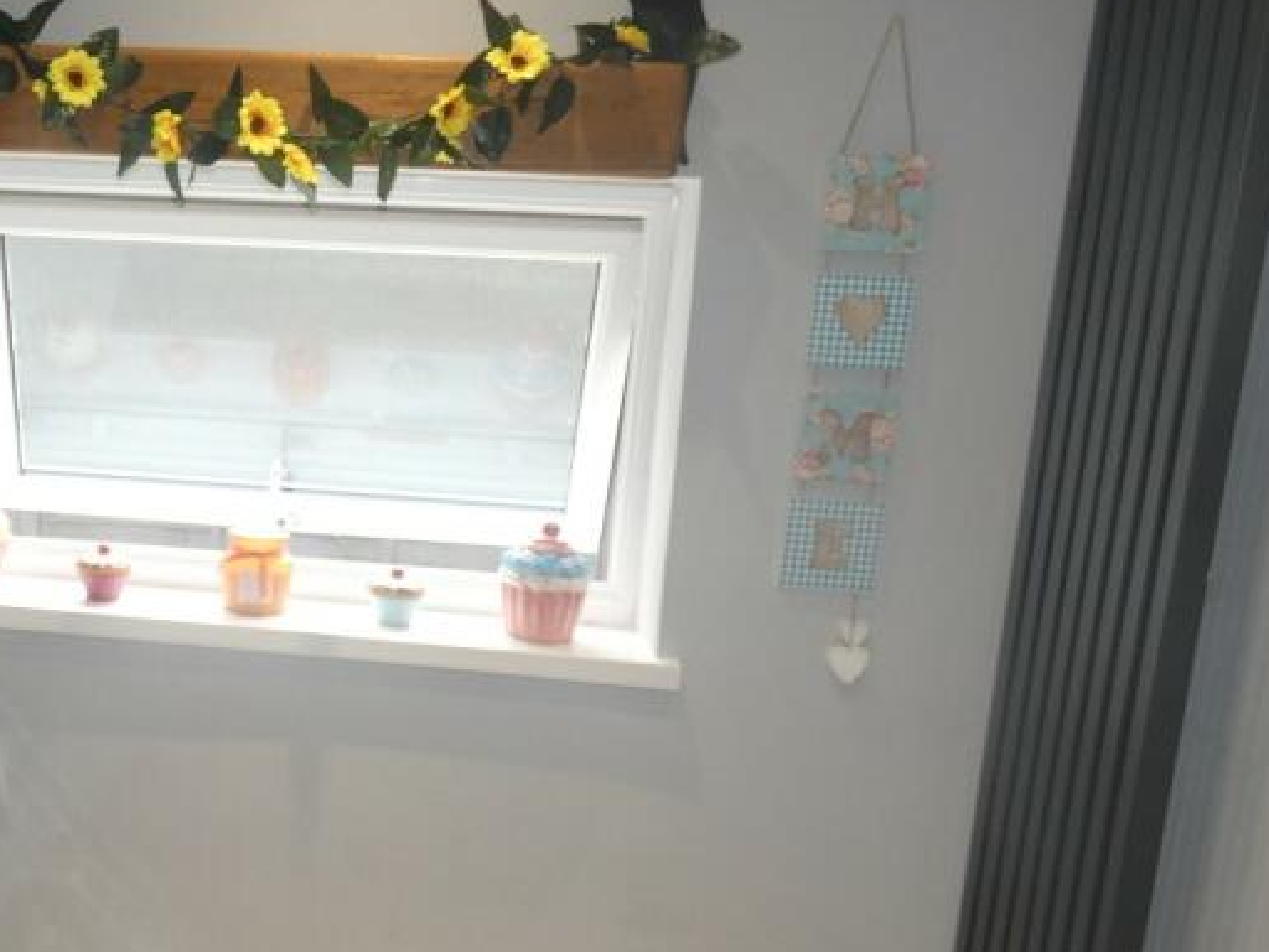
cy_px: 528
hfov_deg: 43.5
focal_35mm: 40
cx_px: 171
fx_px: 1466
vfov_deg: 35.9
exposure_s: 1/60
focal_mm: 3.6
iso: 160
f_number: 2.8
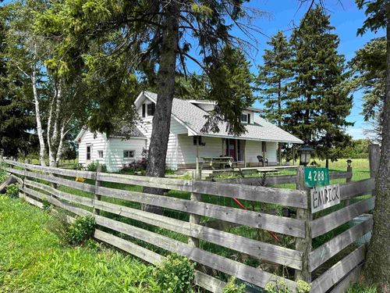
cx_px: 195
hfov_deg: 71.6
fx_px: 270
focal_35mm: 24
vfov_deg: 56.8
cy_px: 146
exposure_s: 1/2525
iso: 80
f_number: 1.78
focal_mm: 6.86
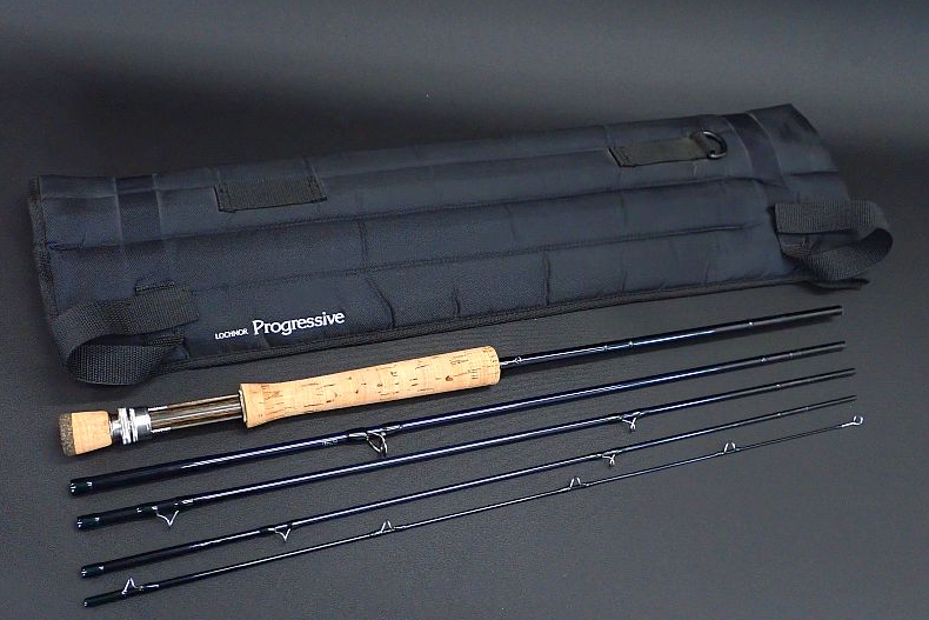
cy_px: 331
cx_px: 462
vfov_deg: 33.4
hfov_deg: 48.5
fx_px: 1032
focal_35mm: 40
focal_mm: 6.86
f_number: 2.7
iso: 500
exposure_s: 1/40
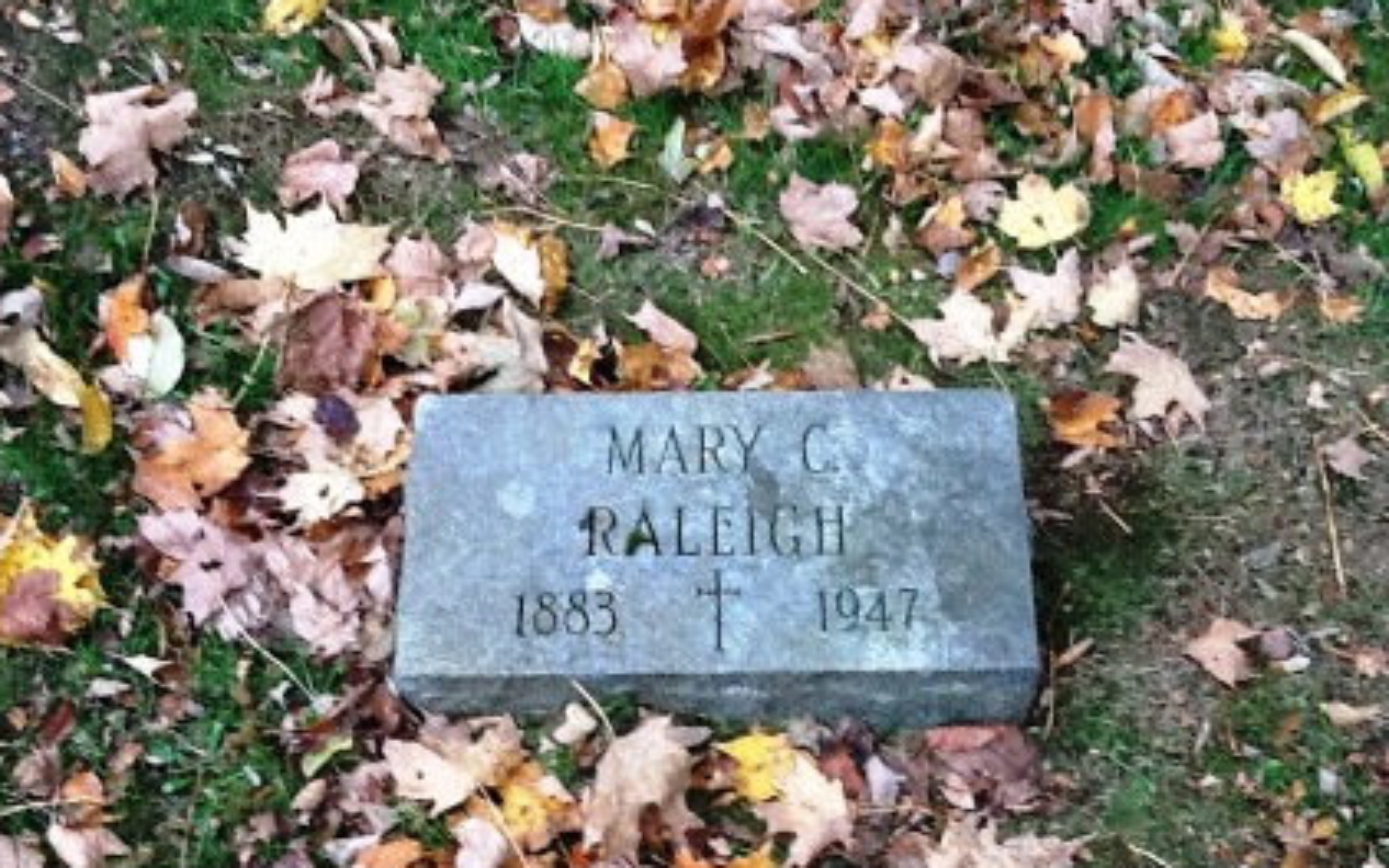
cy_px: 542
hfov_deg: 54.0
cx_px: 704
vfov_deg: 35.2
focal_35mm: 36
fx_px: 1363
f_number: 2.4
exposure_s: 1/120
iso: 125
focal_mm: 2.03
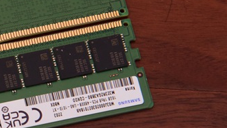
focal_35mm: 388
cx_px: -85
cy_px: 60
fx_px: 2336
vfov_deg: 3.1
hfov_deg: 5.5
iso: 1600
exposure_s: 1/60
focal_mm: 120
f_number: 5.6
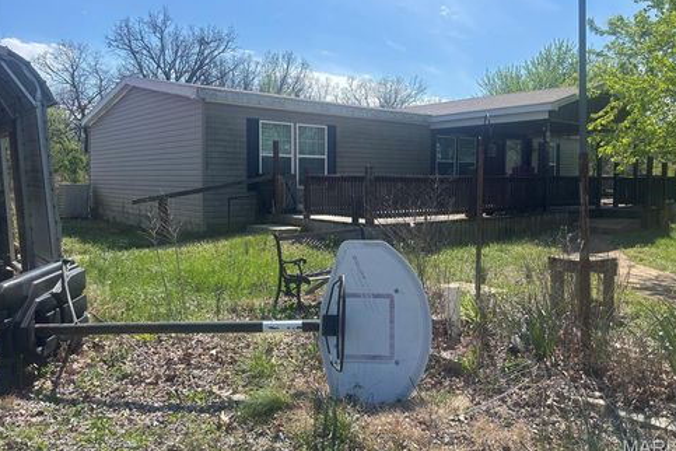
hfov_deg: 65.5
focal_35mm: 28
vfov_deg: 46.3
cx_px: 341
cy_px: 200
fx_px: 526
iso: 50
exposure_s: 1/3413
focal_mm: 5.96
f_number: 1.6
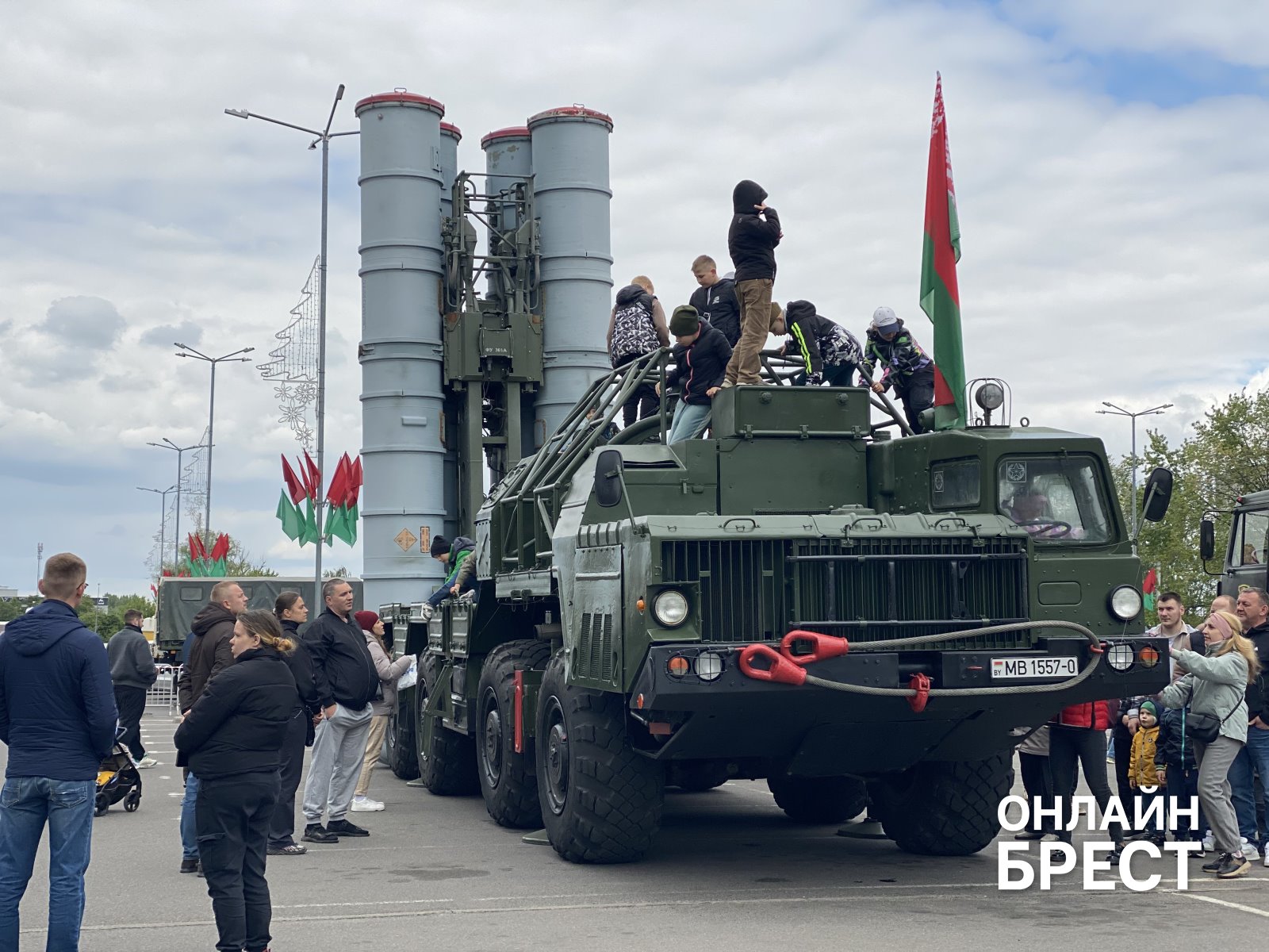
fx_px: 1906
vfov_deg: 28.0
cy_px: 476
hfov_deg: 36.8
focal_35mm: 52
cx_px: 634
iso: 20
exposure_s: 1/1497
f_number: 2
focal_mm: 6
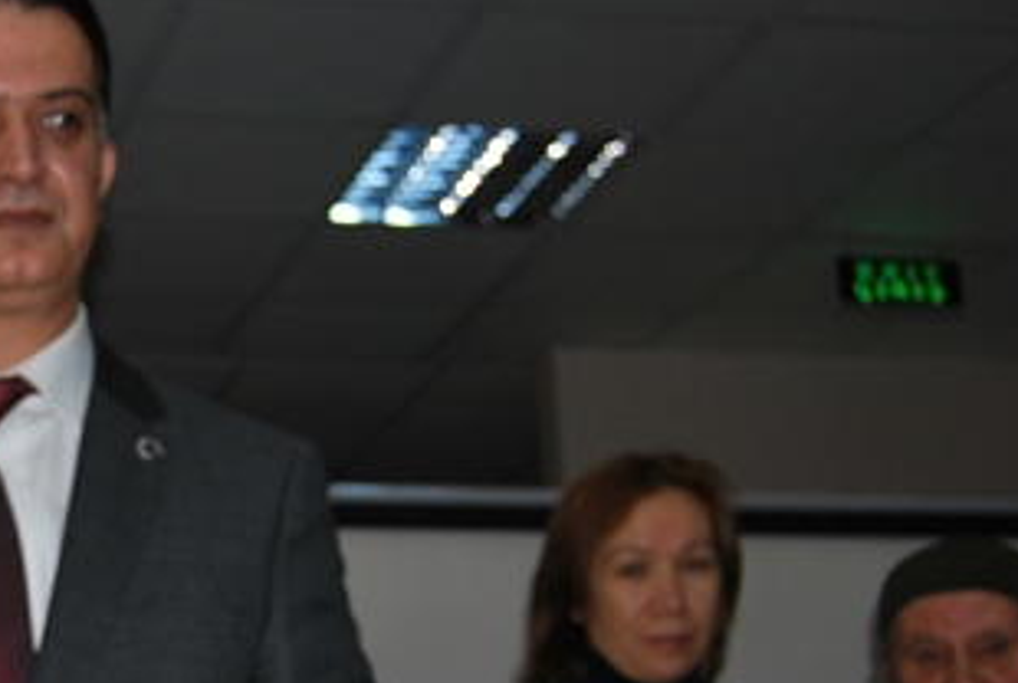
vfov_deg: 15.5
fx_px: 2493
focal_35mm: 88
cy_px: 547
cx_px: -102
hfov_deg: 21.8
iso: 200
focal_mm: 26
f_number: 4.2
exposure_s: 1/60
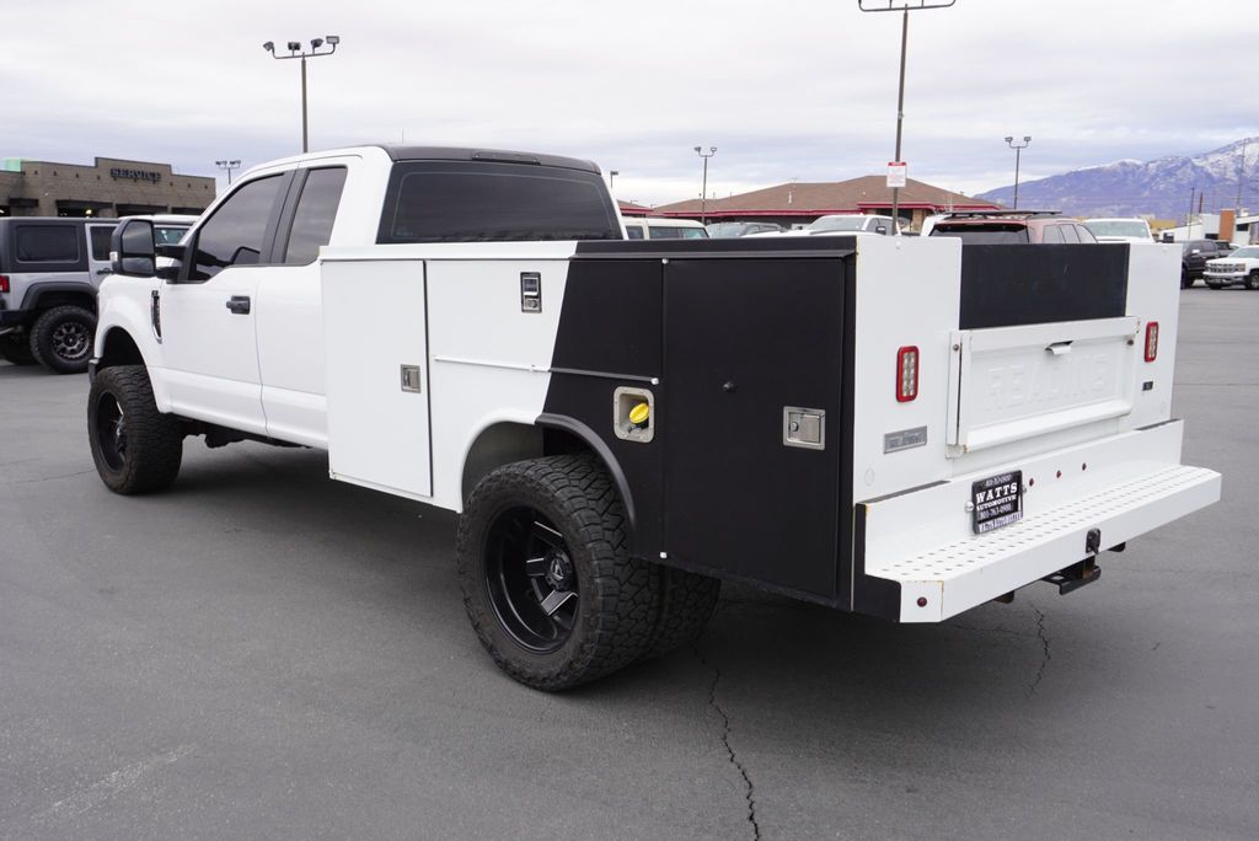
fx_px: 1102
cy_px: 420
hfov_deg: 59.5
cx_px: 630
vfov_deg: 41.8
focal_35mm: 32
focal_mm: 21
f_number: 6.3
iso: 100
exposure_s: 1/100
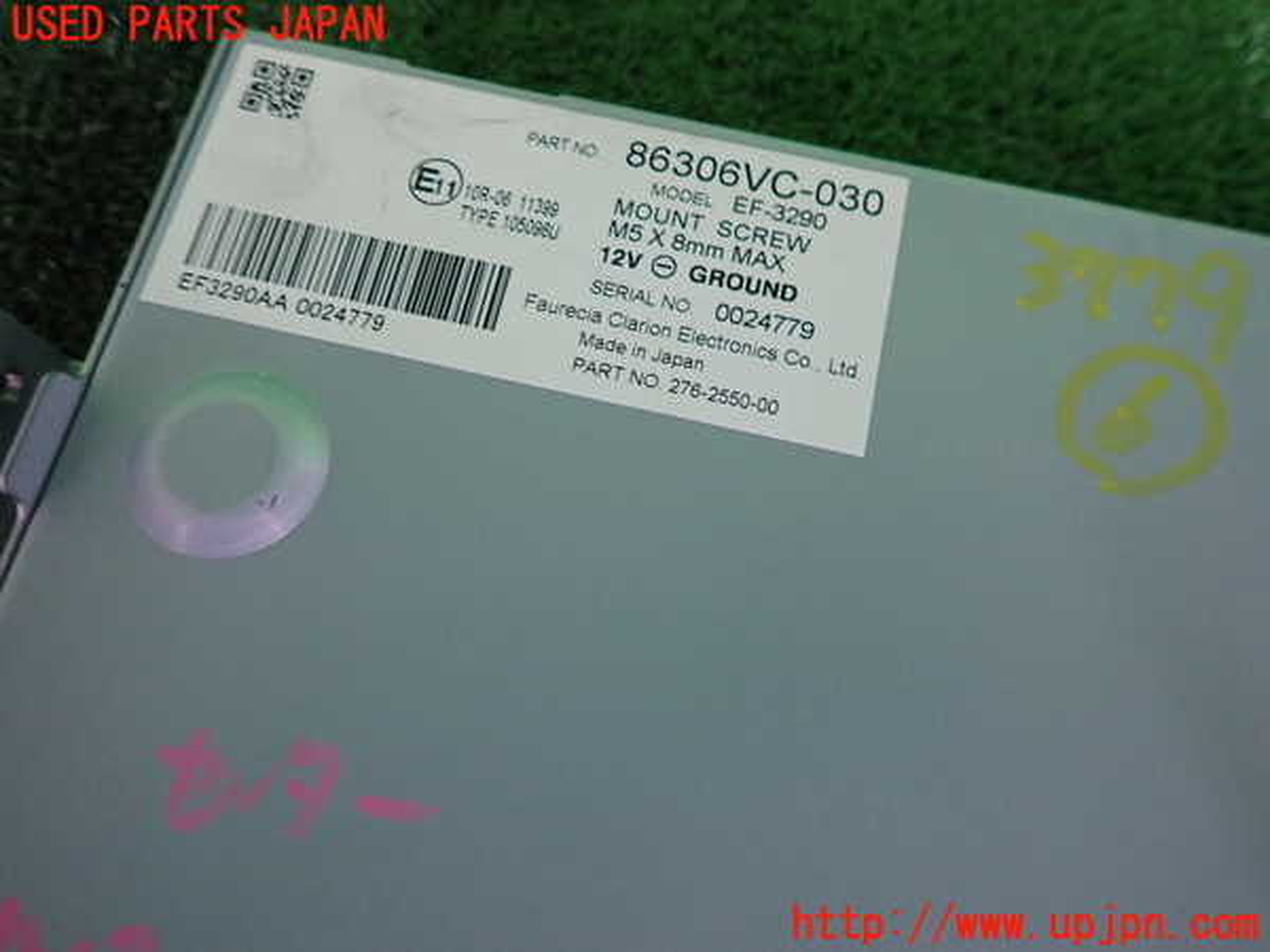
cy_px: 476
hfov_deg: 69.4
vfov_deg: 54.9
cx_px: 635
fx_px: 917
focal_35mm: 25
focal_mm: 4.5
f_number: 2
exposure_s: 1/30
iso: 400
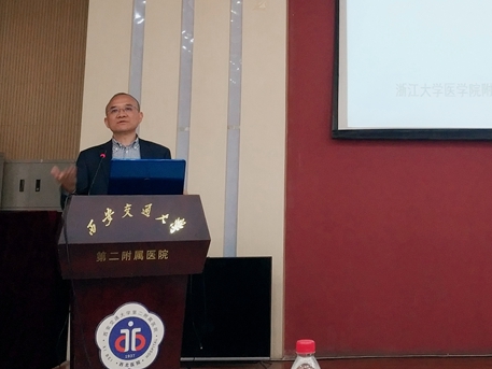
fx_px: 597
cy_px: 128
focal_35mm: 42
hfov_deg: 44.7
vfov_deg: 34.1
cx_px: 273
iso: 503
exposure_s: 1/17
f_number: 2
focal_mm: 4.5
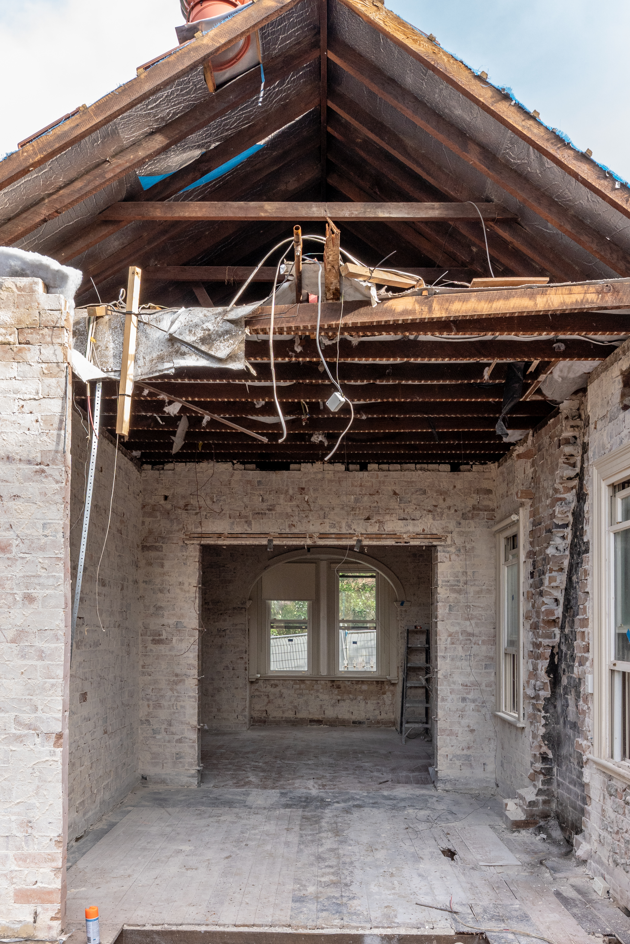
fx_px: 814
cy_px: 594
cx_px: 298
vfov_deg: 59.5
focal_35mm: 31
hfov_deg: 42.3
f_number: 11
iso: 1250
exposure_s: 1/160
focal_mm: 24
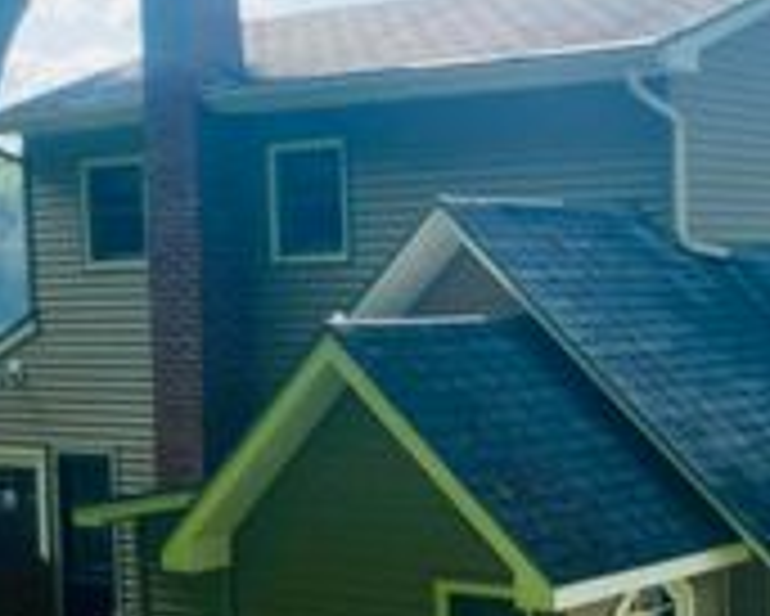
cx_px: 968
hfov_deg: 23.1
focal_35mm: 74
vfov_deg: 20.7
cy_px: 335
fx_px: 1687
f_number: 1.8
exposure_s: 1/1754
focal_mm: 4.25
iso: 32
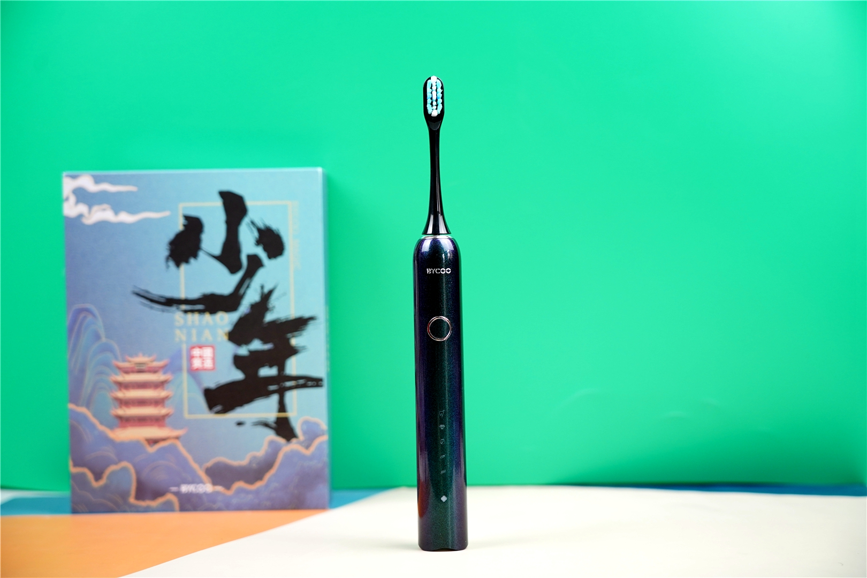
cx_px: 434
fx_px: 1613
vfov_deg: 20.3
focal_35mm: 67
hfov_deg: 30.1
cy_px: 289
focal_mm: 67
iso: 500
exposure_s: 1/80
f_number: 4
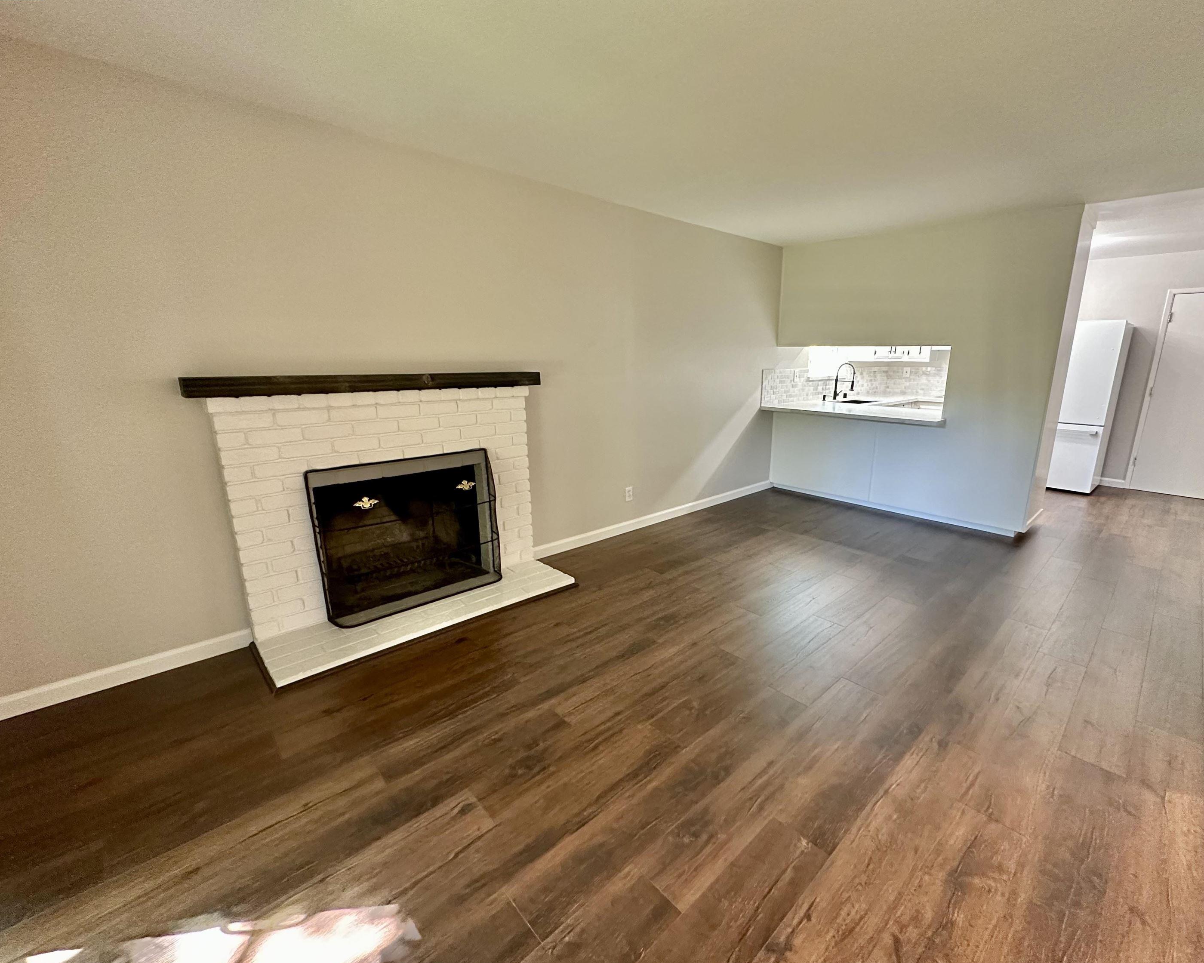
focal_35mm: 15
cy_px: 487
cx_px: 653
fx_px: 534
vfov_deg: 84.0
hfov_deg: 96.6
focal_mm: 2.22
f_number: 2.2
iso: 500
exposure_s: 1/60
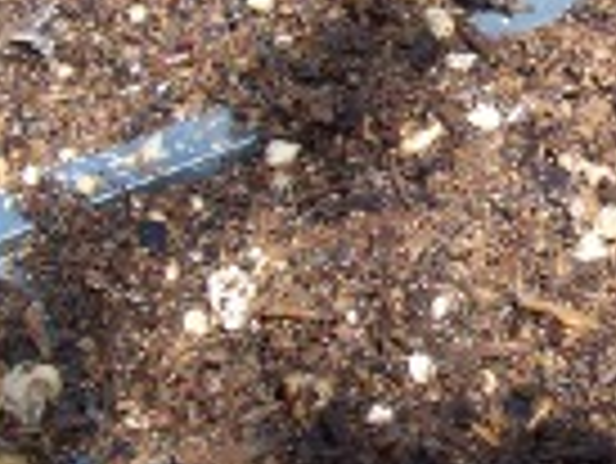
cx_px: 679
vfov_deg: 13.6
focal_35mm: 108
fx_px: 1924
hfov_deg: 17.6
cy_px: 32
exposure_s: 1/125
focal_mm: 5.6
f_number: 5.6
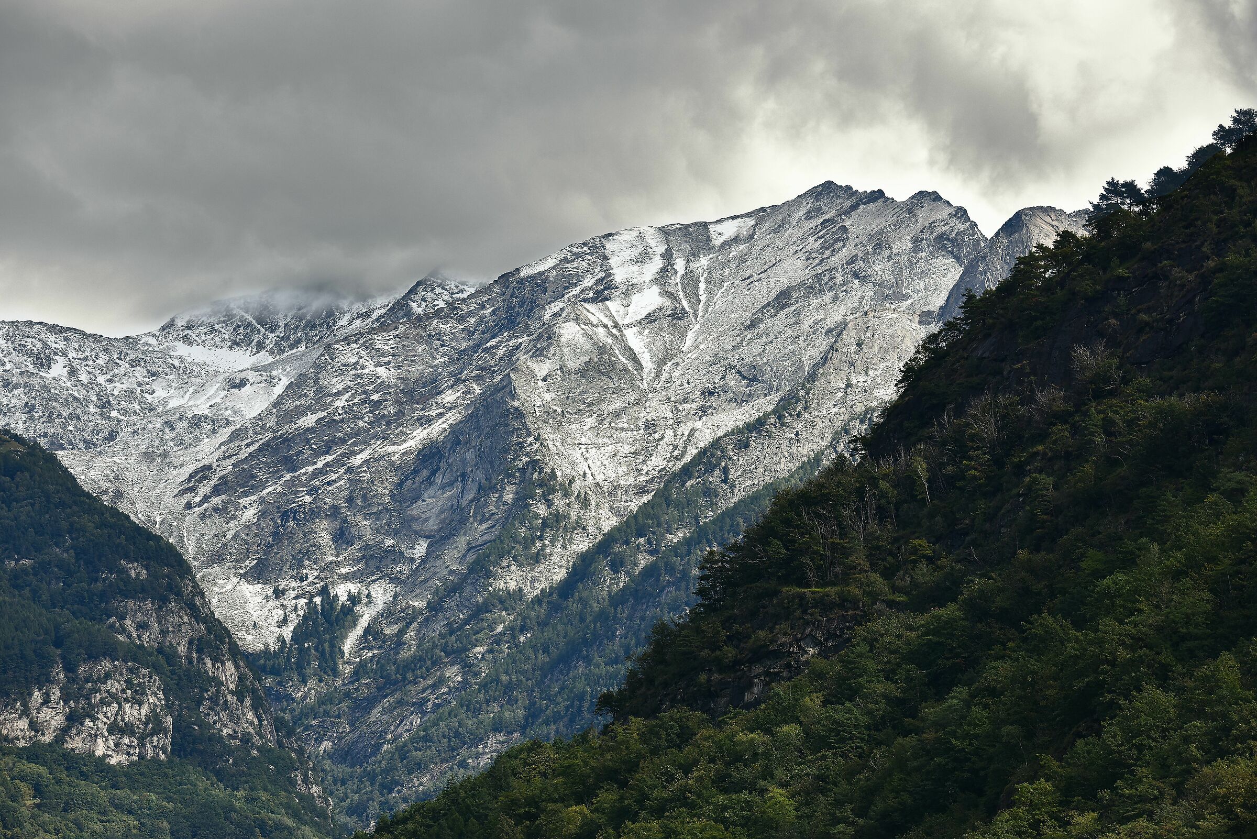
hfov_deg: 11.7
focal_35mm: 175
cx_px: 628
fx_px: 6112
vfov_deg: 7.9
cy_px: 420
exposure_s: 1/800
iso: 200
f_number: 8
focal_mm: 175
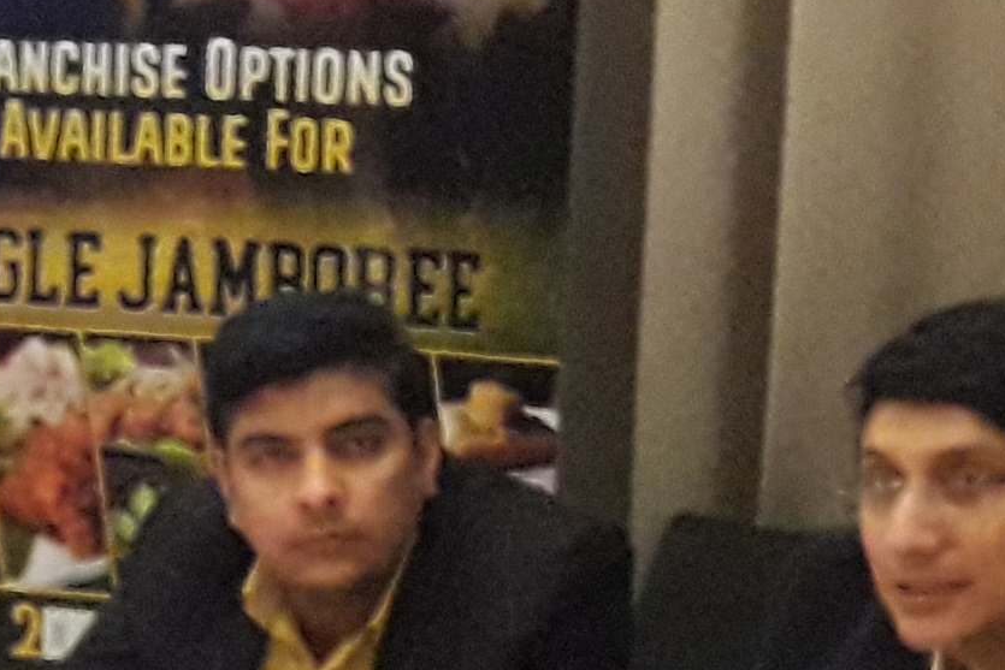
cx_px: 105
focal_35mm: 144
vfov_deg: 9.5
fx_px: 4020
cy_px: 617
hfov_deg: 14.1
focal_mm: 3.7
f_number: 1.9
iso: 640
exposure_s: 1/17
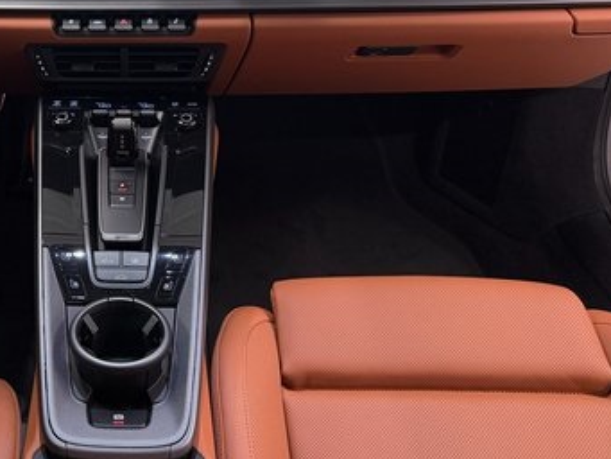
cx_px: 91
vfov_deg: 31.0
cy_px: 59
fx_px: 795
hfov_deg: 39.7
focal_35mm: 45
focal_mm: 6.76
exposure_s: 1/54
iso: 160
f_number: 1.78
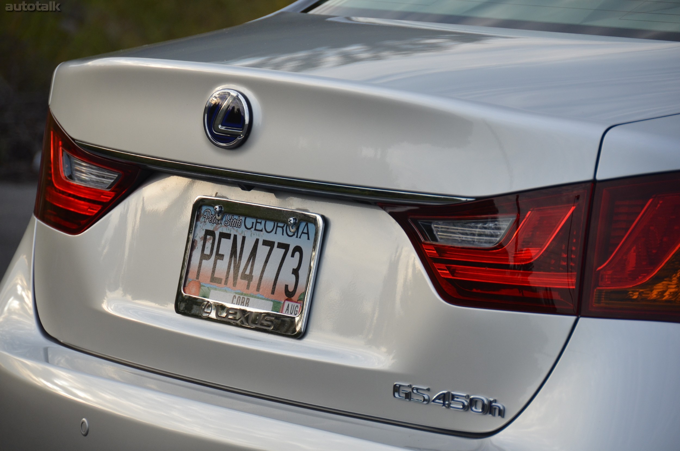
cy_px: 226
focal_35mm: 225
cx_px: 340
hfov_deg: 9.2
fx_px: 4241
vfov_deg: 6.1
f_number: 5.6
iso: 500
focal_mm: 150
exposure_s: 1/1000
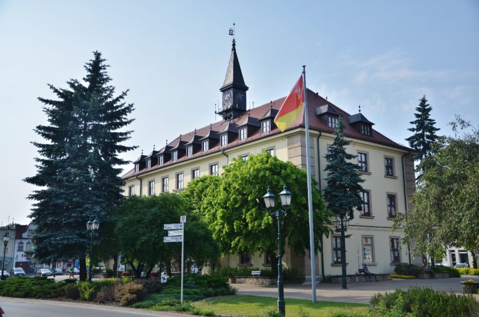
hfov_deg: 51.4
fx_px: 498
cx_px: 240
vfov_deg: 35.4
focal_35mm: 38
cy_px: 158
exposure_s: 1/1250
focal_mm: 25
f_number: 4
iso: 125
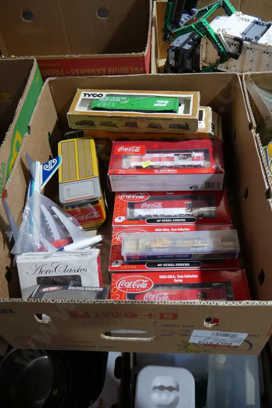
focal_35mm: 30
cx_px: 146
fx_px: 340
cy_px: 199
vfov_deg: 61.9
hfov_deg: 43.6
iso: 500
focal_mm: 14
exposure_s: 1/60
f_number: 3.5
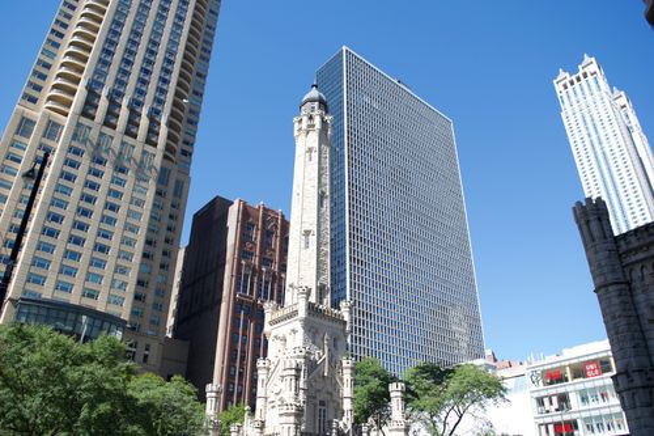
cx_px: 327
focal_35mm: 27
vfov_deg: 47.9
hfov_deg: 67.4
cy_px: 218
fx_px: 490
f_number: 5.6
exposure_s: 1/320
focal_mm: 18
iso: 100
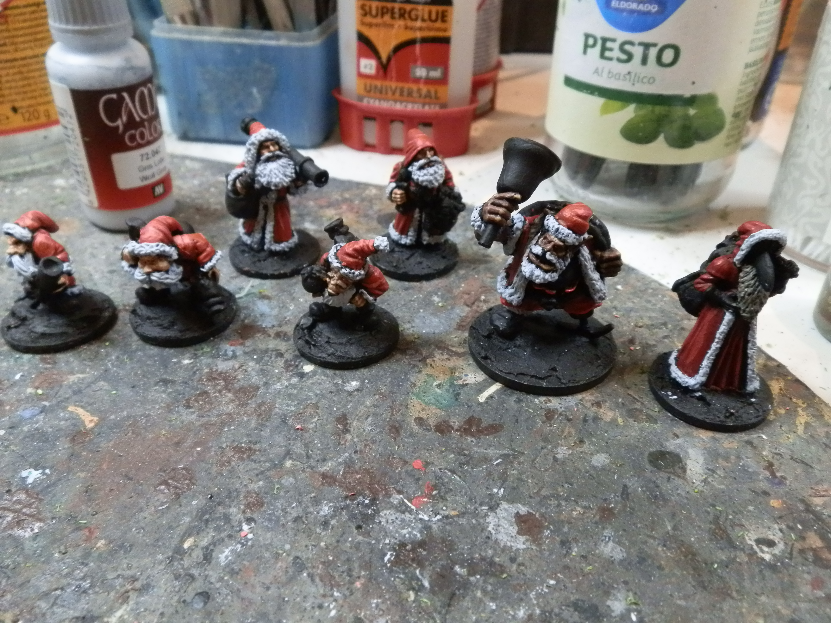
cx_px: 416
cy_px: 312
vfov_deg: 49.7
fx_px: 672
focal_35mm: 28
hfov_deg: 63.4
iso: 400
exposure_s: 1/100
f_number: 3.1
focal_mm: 5
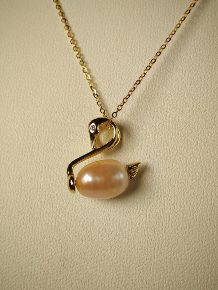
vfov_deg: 28.6
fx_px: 571
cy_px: 145
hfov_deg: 21.6
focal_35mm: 68
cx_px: 109
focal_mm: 5.52
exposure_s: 1/180
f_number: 1.95
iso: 50
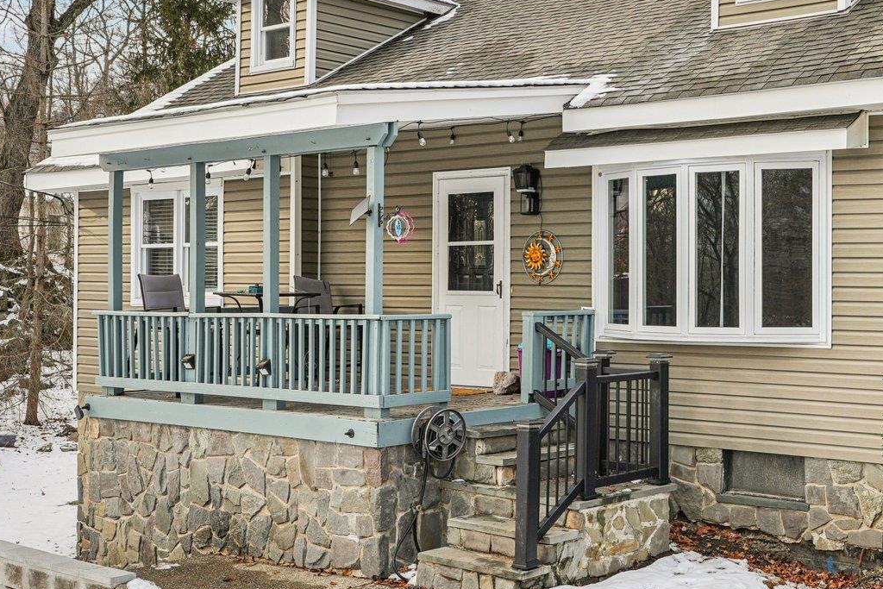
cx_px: 749
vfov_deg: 26.5
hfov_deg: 37.0
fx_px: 1251
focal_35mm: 51
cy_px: 276
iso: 100
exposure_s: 1/60
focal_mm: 25.5
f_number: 8
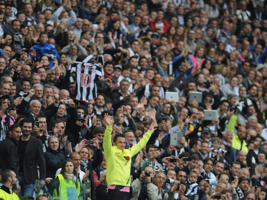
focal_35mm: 568
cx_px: 125
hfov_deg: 3.5
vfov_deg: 2.6
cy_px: 121
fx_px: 4381
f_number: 4
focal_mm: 420
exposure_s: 1/800
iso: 1000
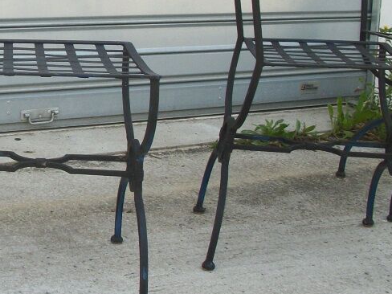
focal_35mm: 84
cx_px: -39
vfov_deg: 17.4
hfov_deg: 22.0
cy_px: 62
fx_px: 951
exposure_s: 1/60
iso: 80
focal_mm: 5.7
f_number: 8.8
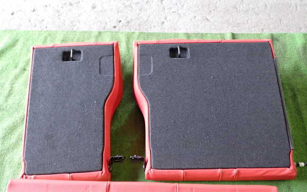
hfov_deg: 55.3
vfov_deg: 36.3
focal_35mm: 35
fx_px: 293
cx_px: 151
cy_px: 95
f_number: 2.4
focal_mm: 5.79
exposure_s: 1/30
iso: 320
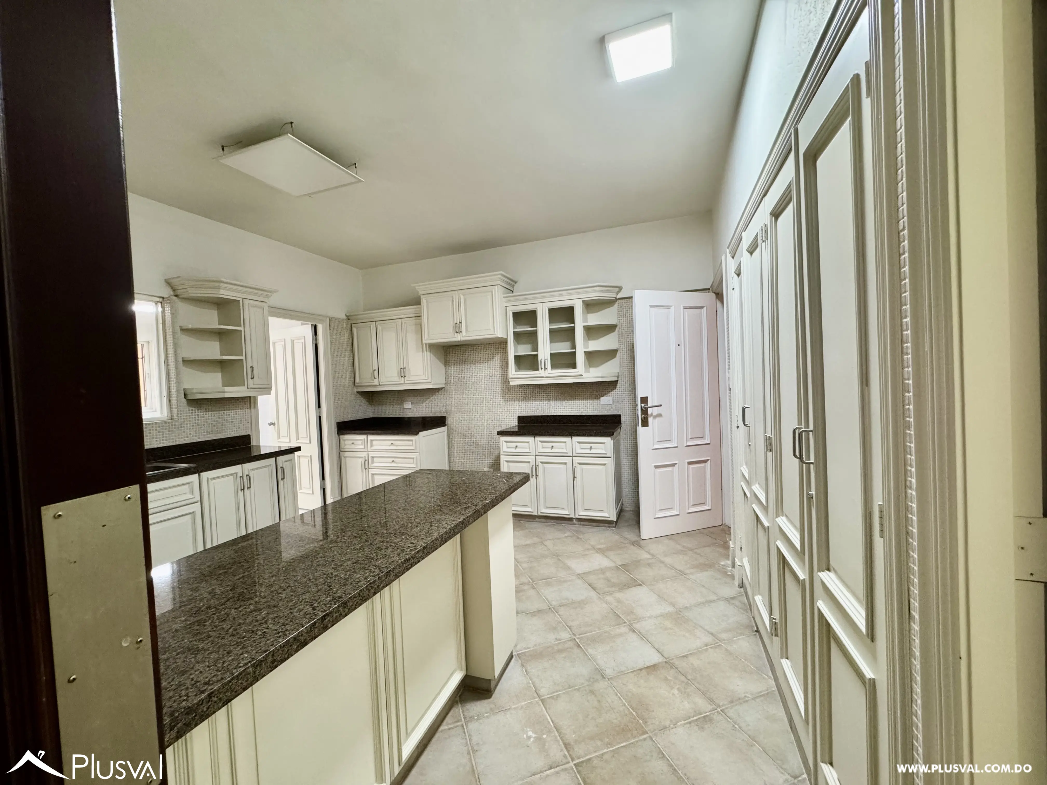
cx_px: 524
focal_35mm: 14
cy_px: 392
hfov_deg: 102.1
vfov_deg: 85.7
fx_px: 423
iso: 320
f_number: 2.2
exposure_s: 1/60
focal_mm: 2.22
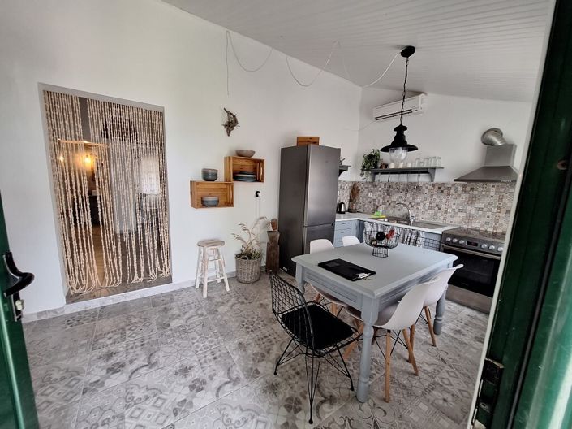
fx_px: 215
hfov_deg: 106.2
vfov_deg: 89.9
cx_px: 286
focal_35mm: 13
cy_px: 214
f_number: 2.2
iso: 160
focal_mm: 1.74
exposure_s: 1/33
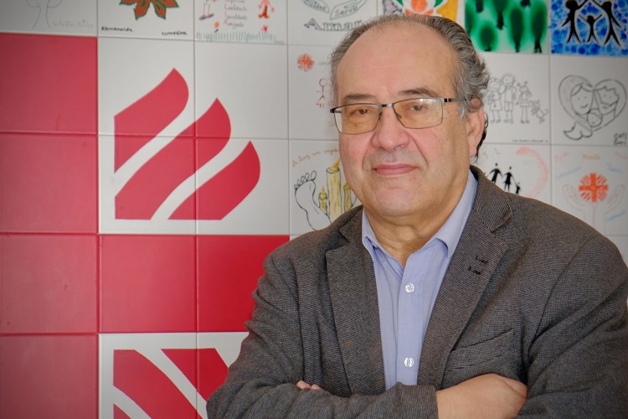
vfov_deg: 16.5
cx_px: 314
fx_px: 1448
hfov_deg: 24.5
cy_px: 210
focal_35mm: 83
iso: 800
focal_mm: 55
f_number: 4
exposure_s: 1/34
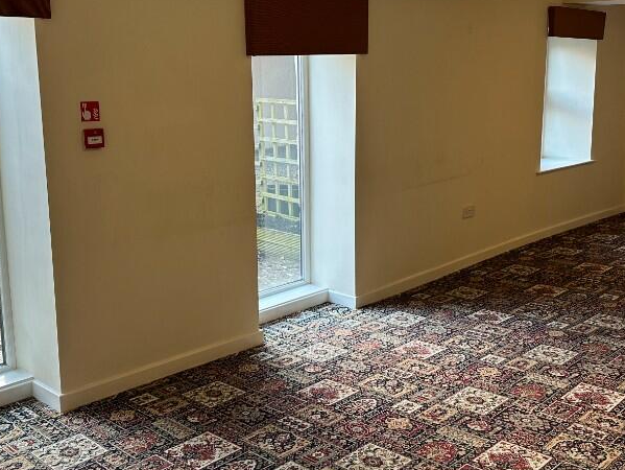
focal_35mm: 41
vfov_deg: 35.1
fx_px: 741
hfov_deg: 45.7
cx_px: 335
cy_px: 193
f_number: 1.78
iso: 125
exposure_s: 1/50
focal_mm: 6.86
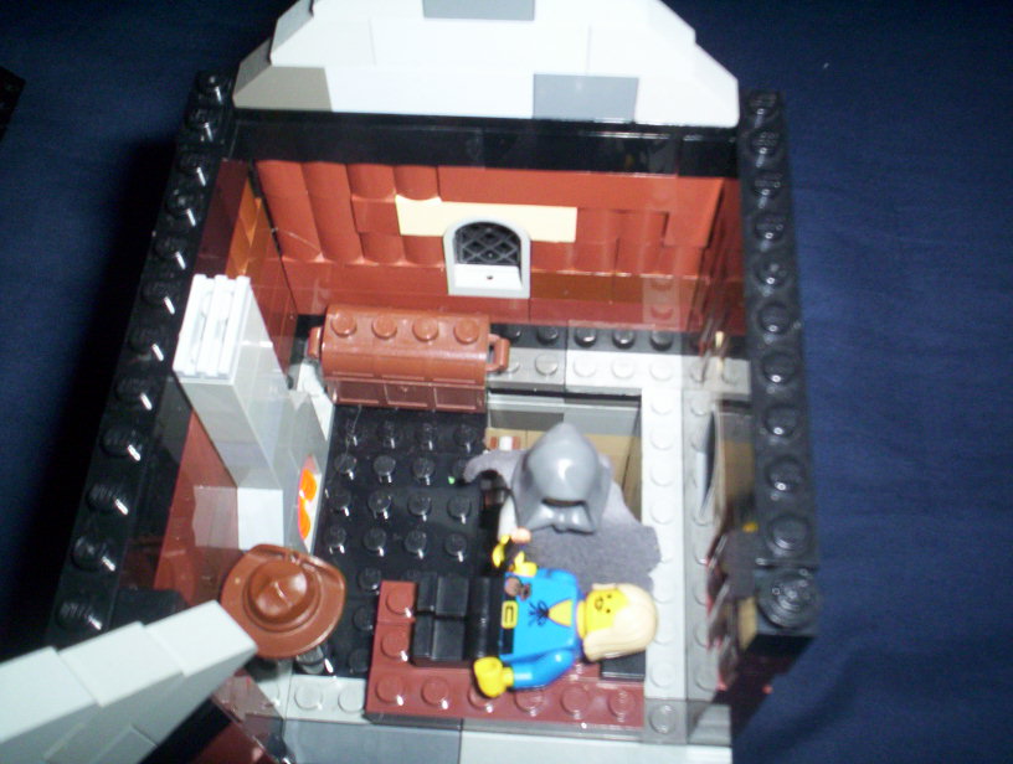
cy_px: 382
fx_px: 1115
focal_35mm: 38
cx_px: 506
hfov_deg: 48.9
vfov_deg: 37.9
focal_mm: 4.99
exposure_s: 1/60
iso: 140
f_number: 4.5
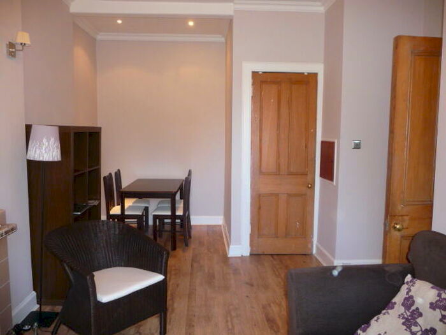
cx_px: 223
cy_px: 168
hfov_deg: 63.4
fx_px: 361
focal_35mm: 28
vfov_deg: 49.7
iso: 320
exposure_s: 1/30
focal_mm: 4.7
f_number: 3.3
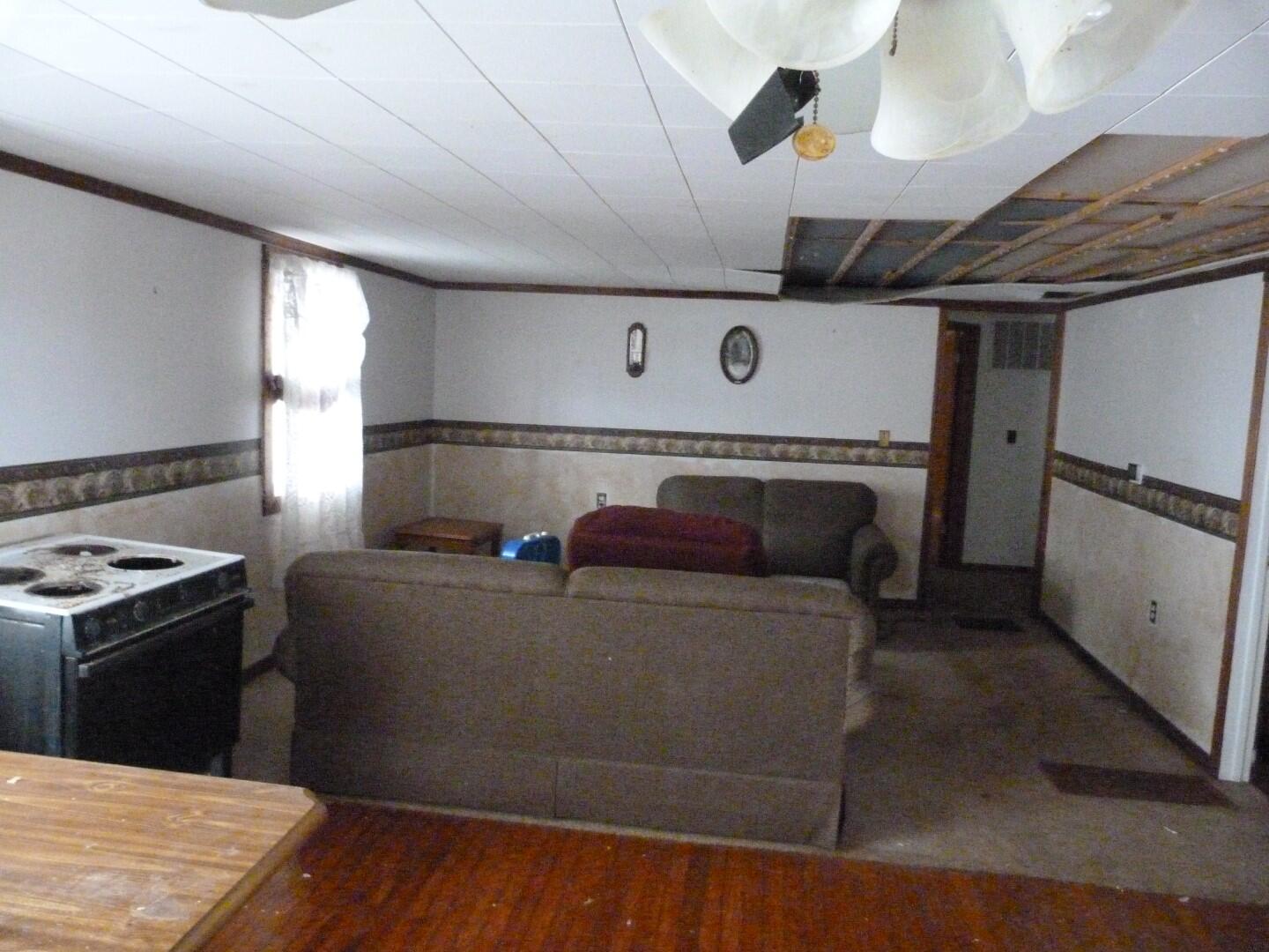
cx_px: 634
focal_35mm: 25
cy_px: 476
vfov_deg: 54.9
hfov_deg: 69.4
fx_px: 916
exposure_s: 1/30
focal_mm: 4.5
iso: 1600
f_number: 2.8
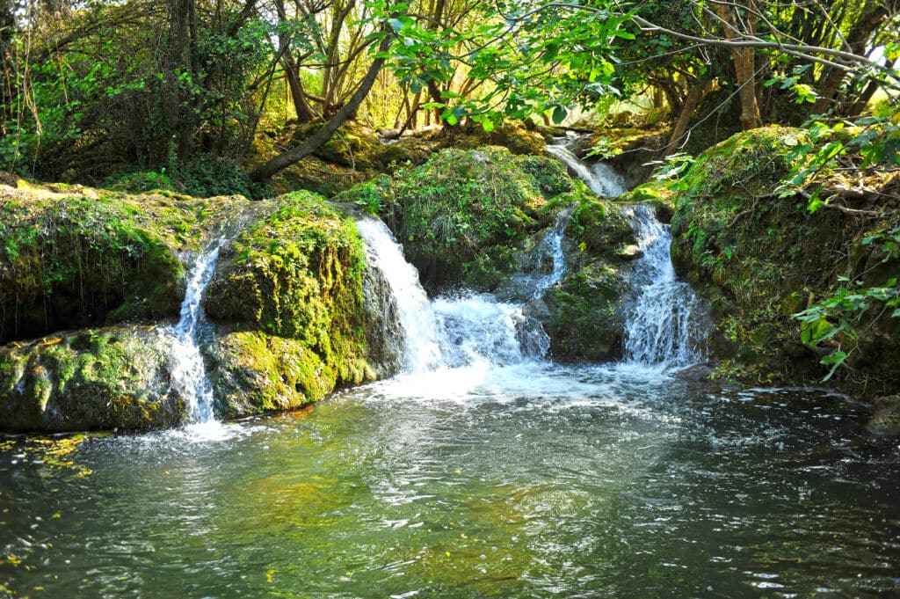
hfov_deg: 48.5
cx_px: 450
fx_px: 999
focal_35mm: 40
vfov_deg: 33.3
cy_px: 300
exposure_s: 1/160
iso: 200
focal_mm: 40
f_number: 3.2
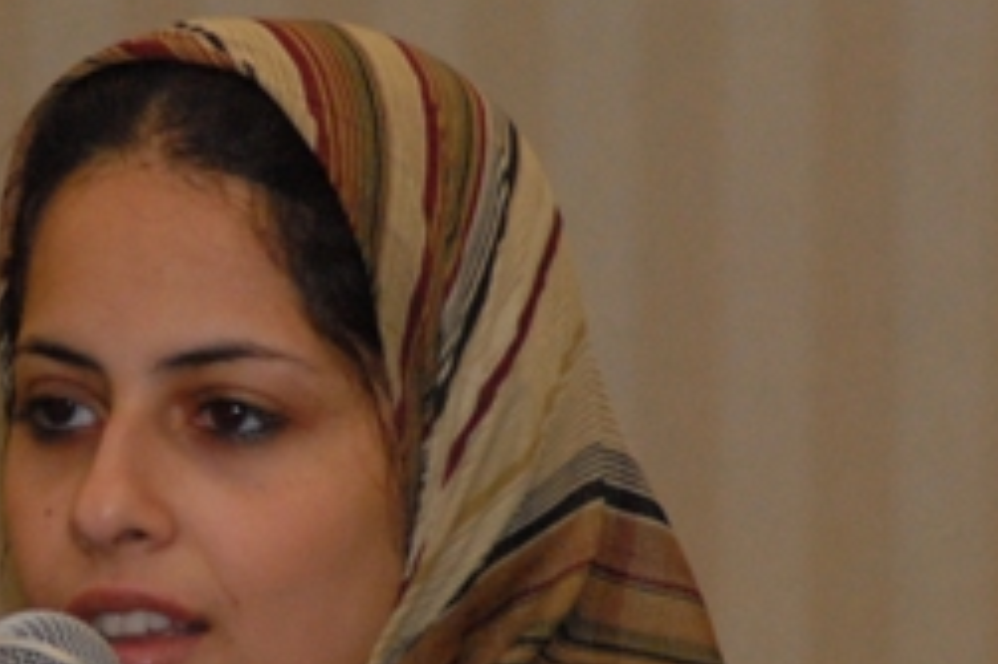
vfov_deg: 1.3
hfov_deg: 1.9
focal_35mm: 1083
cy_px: 485
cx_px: -24
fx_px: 30002
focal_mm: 300
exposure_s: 1/60
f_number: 8
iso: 1250
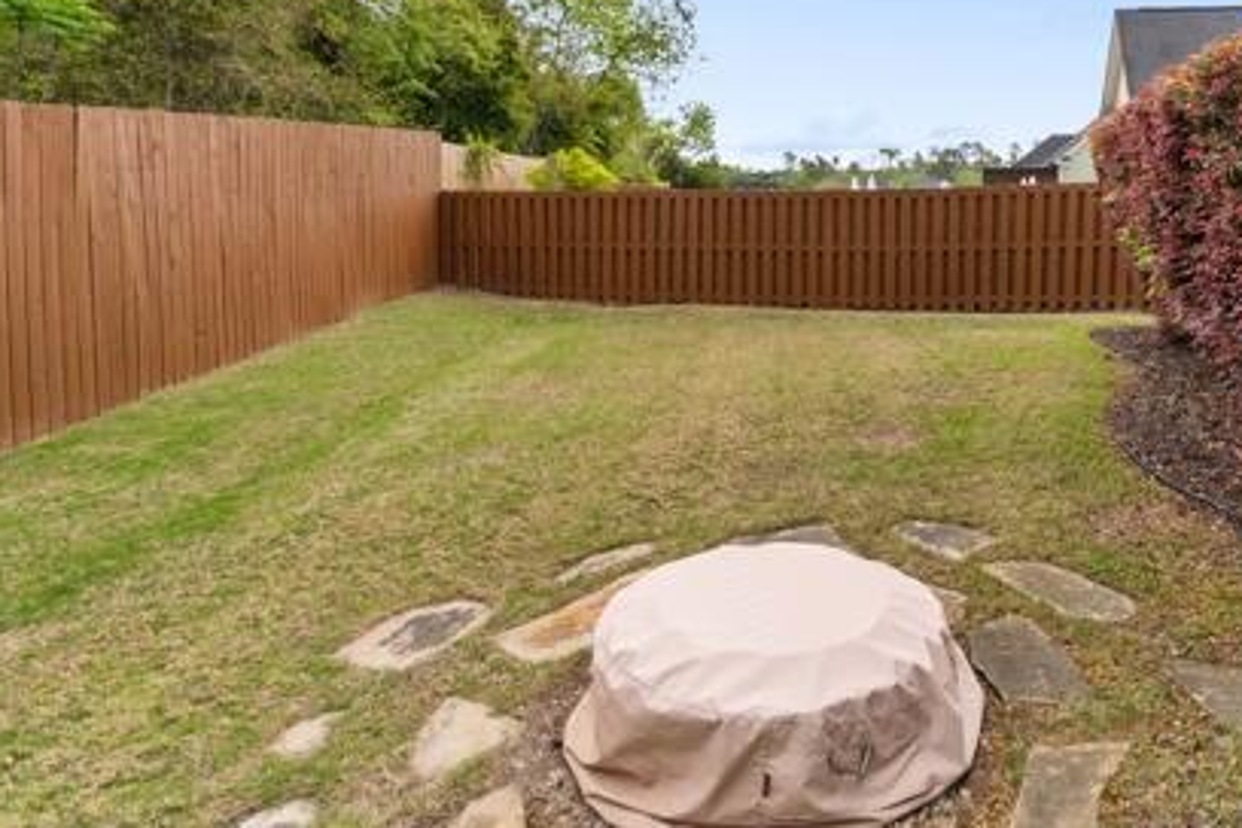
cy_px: 222
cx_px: 834
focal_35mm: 25
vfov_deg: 49.5
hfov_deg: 69.4
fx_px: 862
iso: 50
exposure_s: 1/160
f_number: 8
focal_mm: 17
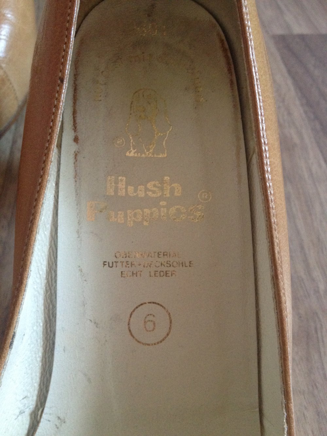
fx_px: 441
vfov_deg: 52.6
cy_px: 218
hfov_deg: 40.7
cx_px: 164
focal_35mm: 35
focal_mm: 4.28
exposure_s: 1/20
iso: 250
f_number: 2.4
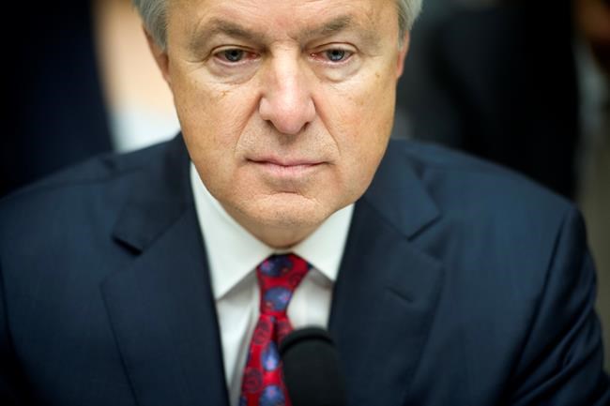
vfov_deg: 6.9
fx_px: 3388
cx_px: 305
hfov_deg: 10.3
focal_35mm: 200
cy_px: 203
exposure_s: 1/250
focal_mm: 200
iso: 2500
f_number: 2.8
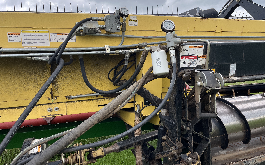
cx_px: 134
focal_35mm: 28
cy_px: 66
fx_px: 202
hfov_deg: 66.5
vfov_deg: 44.3
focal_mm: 5.1
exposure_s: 1/816
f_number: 1.6
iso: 50
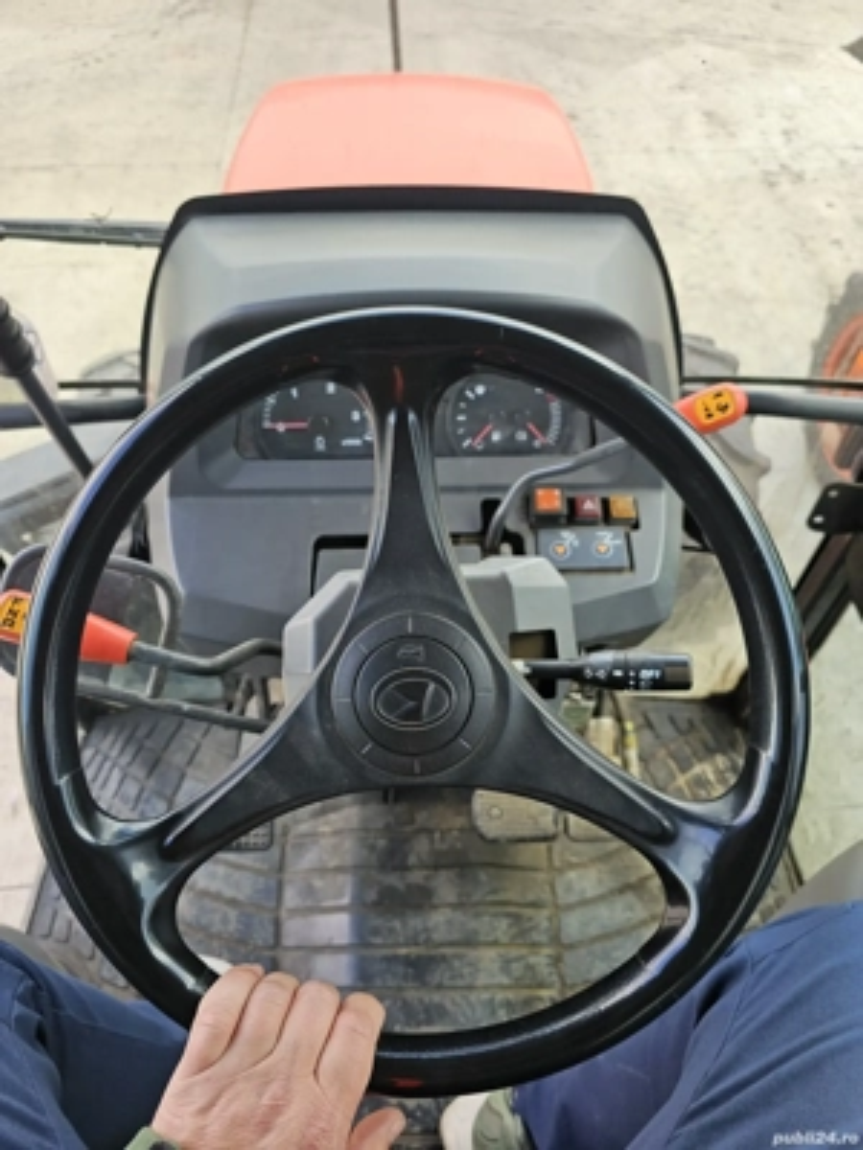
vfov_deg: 73.9
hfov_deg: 58.9
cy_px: 575
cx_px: 432
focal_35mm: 23
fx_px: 765
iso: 32
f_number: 1.7
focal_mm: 6.3
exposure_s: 1/180
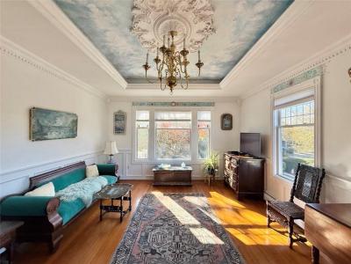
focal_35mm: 14
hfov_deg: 102.1
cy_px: 132
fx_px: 142
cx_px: 176
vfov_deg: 85.7
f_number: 2.2
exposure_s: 1/106
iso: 64
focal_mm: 2.22
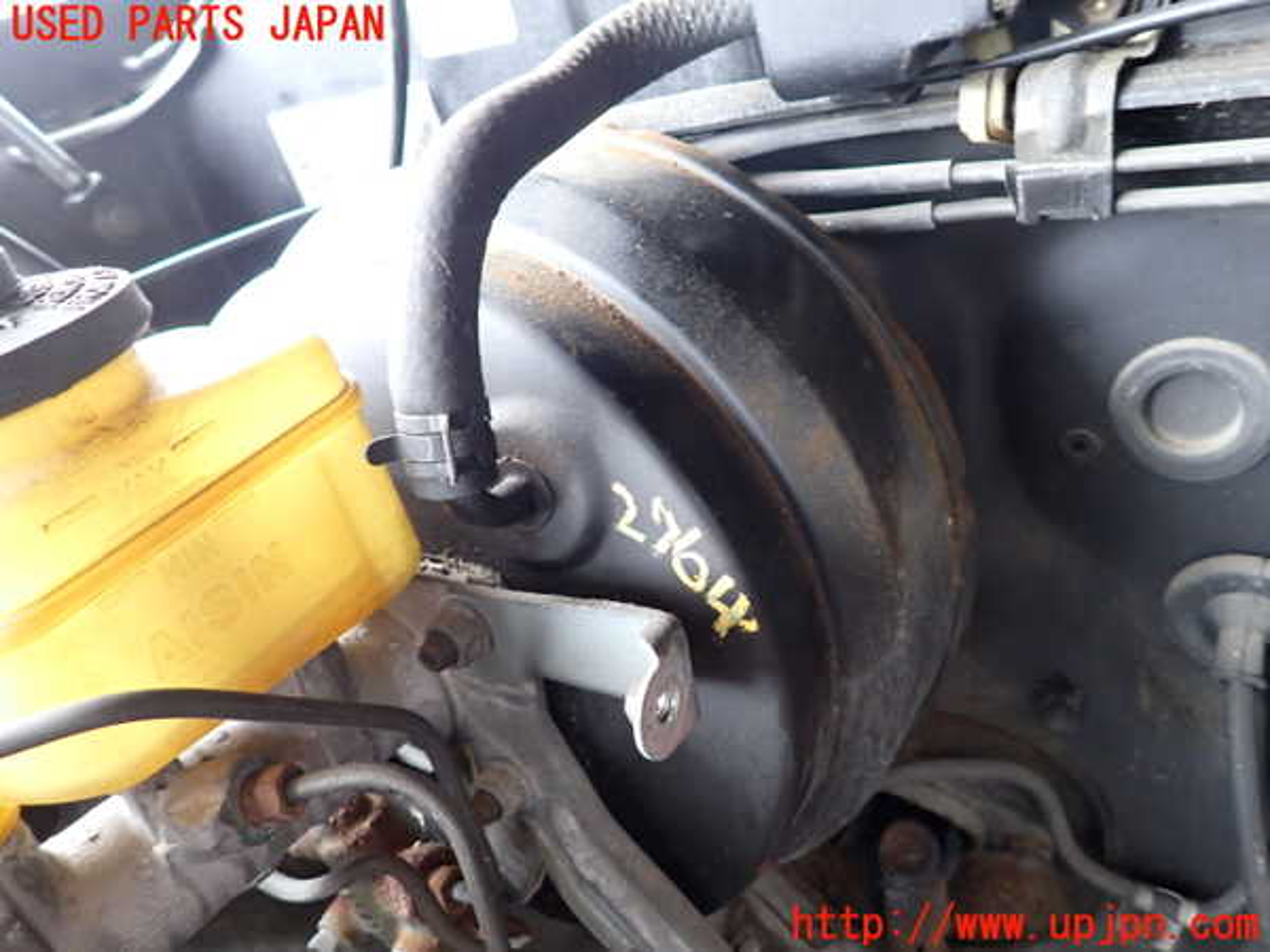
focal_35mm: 25
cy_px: 476
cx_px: 635
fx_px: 917
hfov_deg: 69.4
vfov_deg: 54.9
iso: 320
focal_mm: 4.5
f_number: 2
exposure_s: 1/50
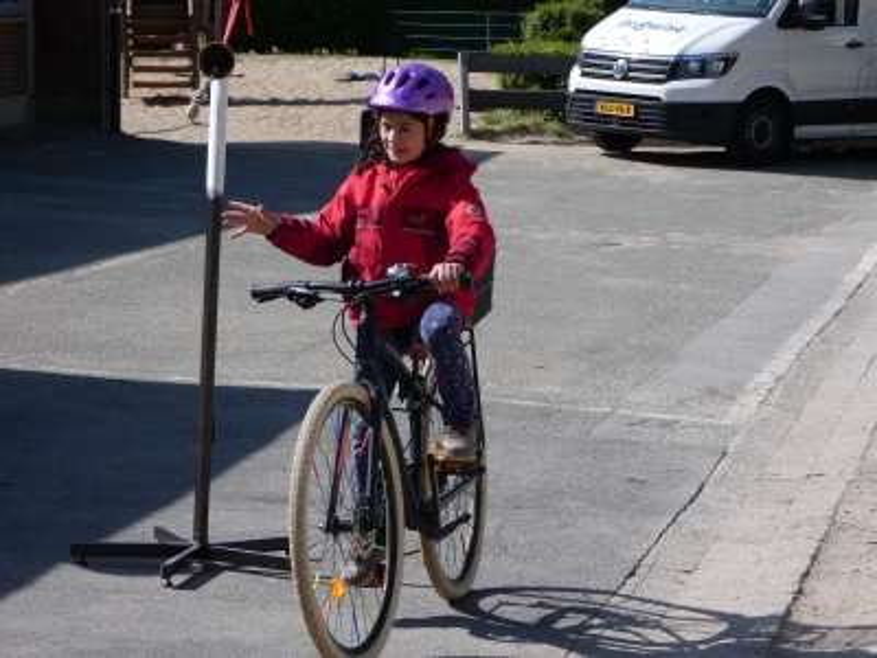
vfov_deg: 10.7
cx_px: 438
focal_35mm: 138
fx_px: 3496
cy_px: 329
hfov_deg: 14.3
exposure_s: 1/400
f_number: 5.3
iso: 80
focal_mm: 24.7
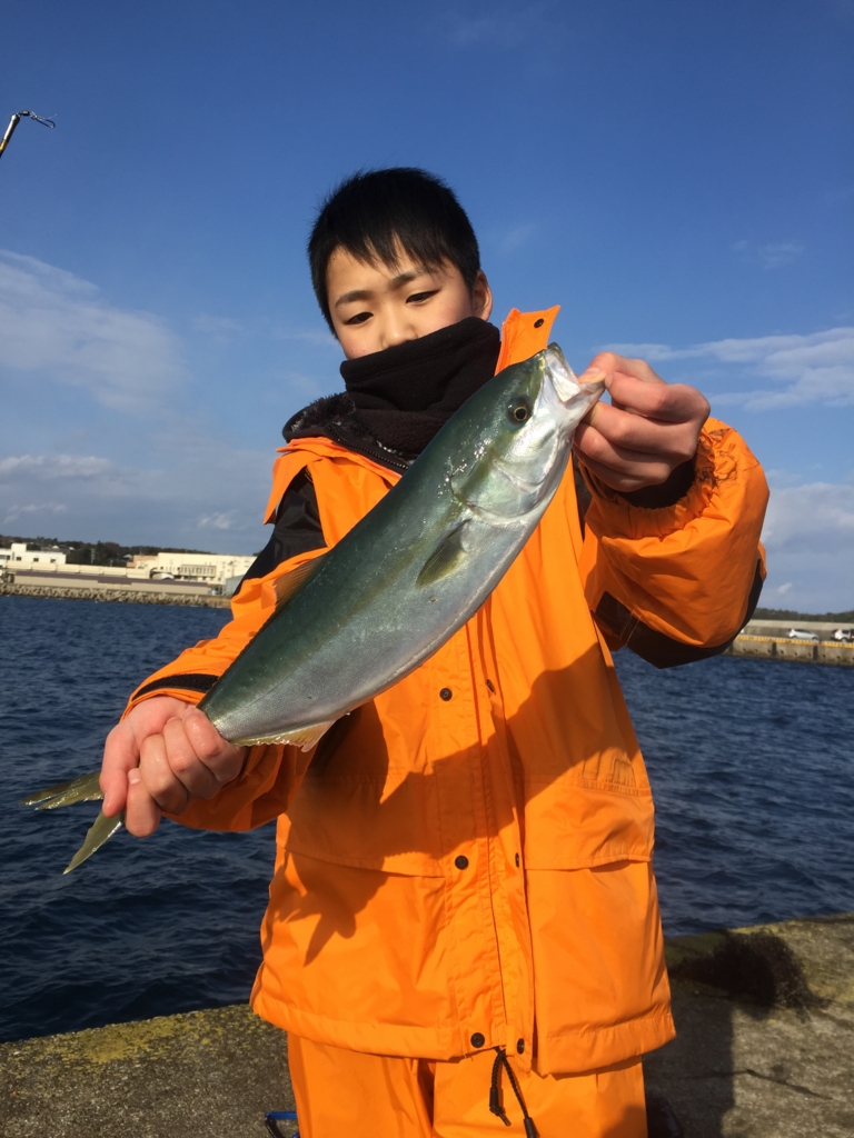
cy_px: 569
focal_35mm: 29
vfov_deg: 61.7
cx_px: 427
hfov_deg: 48.2
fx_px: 954
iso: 32
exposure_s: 1/2198
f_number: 2.2
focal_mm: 4.15
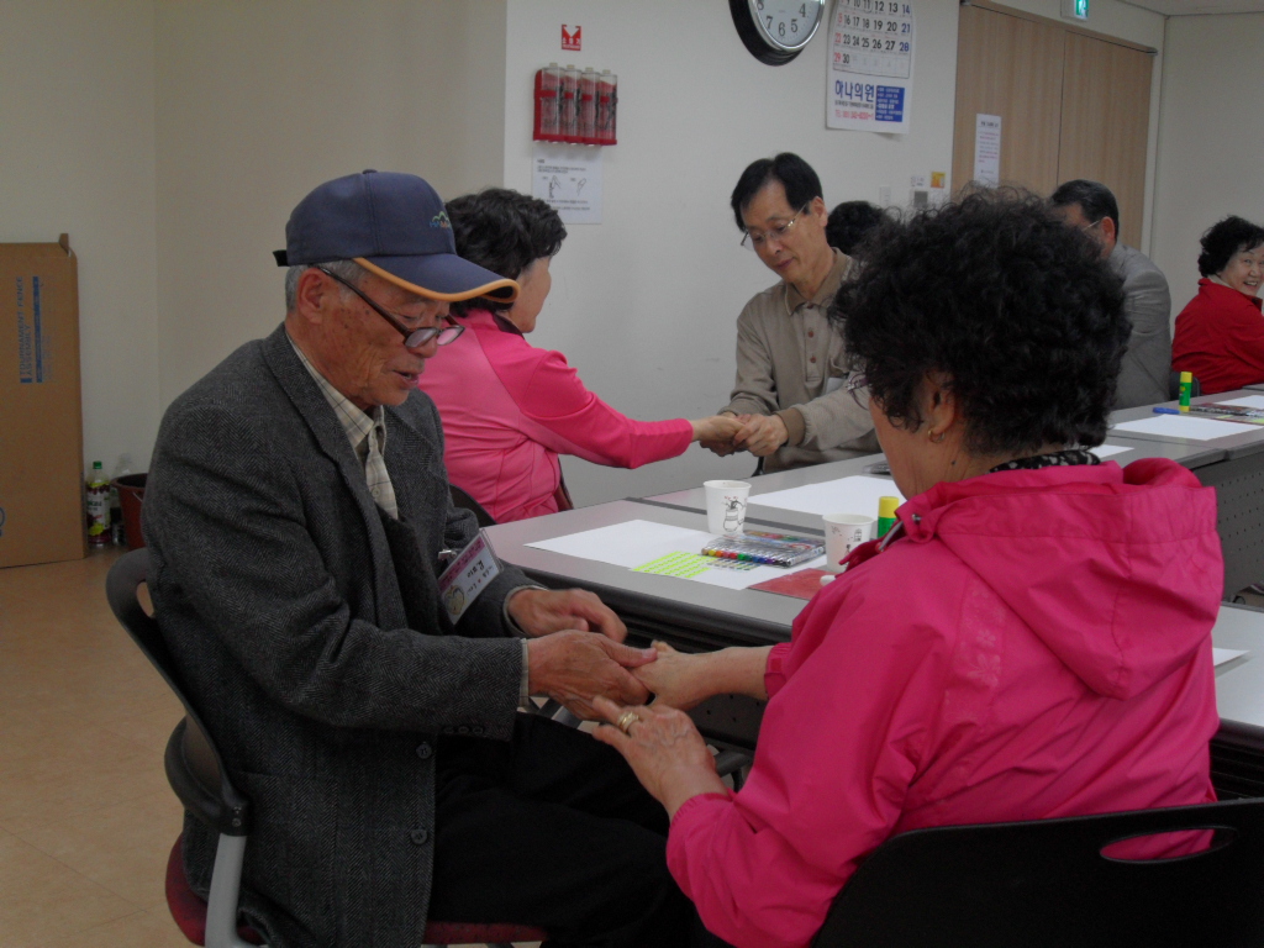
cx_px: 632
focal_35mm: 40
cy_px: 474
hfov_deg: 46.8
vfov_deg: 36.0
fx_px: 1461
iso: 100
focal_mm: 7
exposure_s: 1/45
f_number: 3
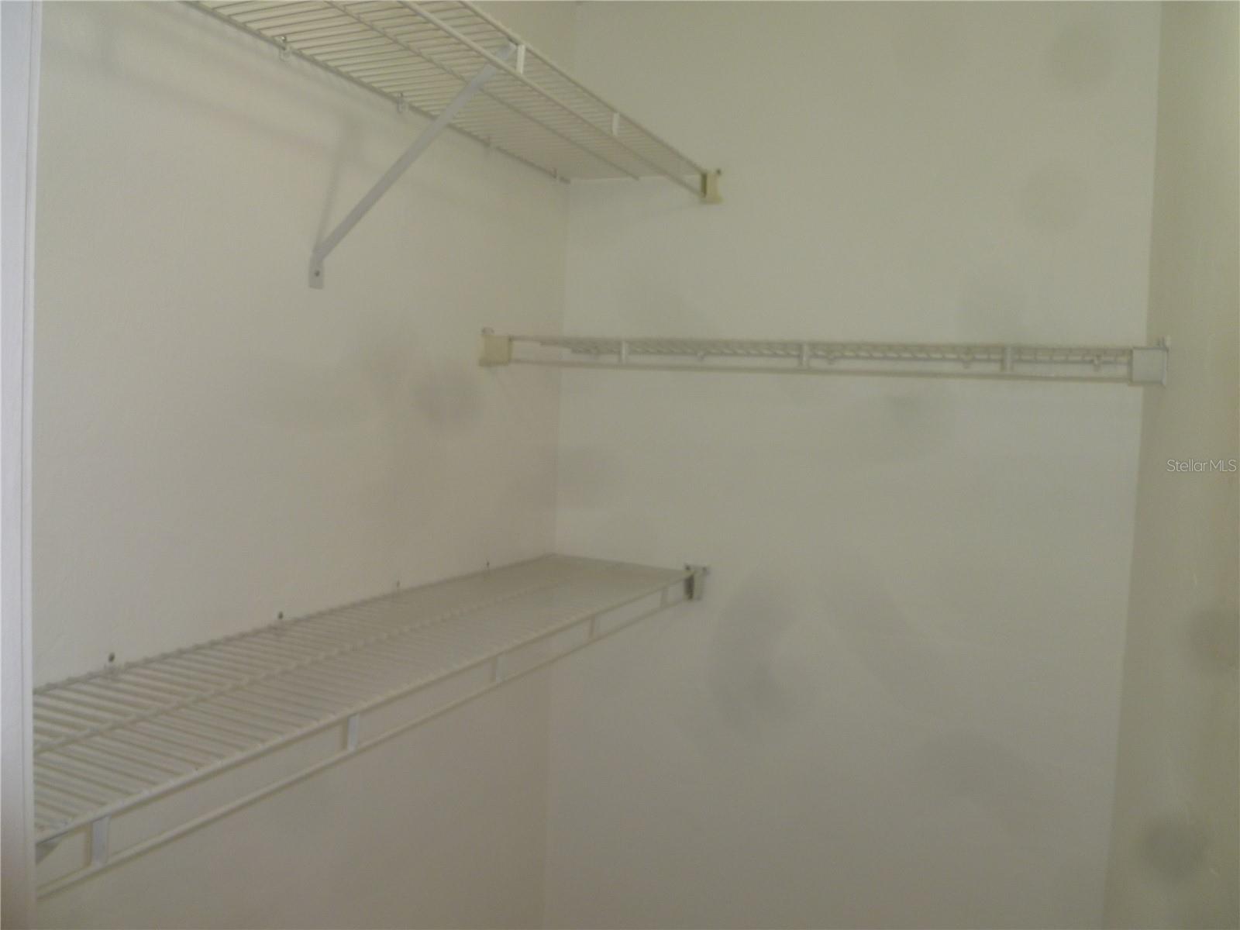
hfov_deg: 63.4
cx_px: 620
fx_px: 1003
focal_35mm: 28
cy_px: 465
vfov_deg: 49.7
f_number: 3.3
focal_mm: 5
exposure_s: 1/30
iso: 100
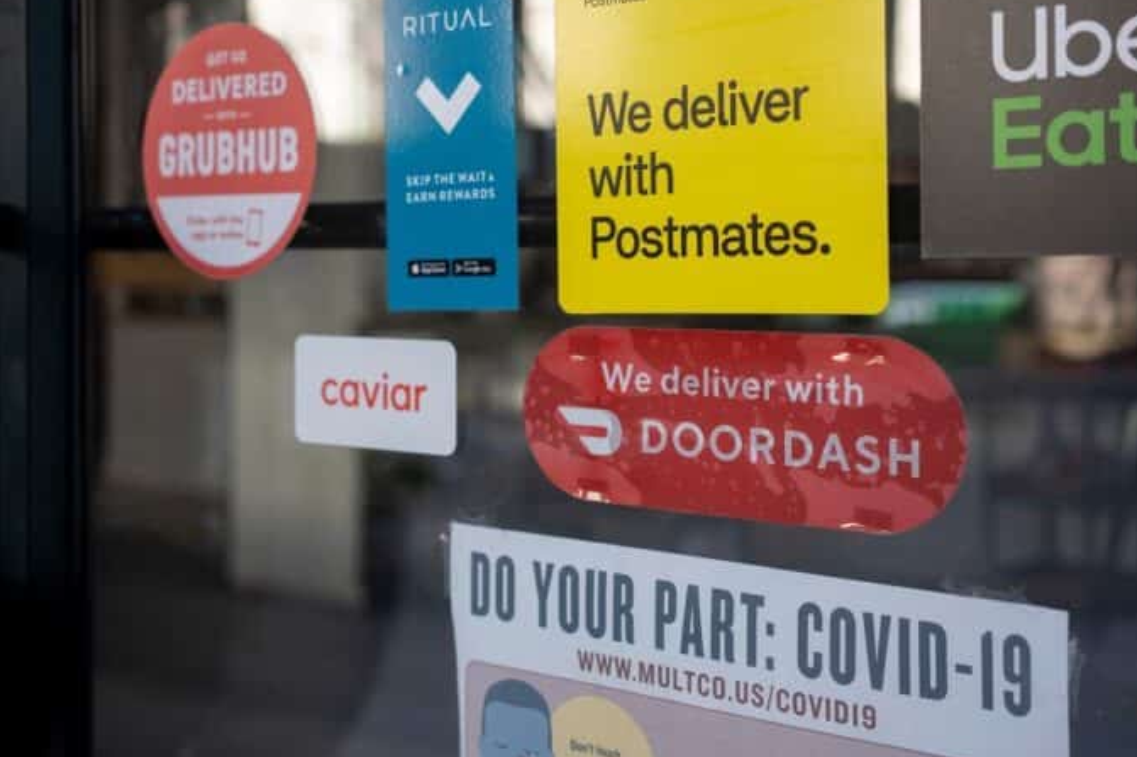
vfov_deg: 27.9
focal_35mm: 48
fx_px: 1516
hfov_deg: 41.1
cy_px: 251
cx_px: 613
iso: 100
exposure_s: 1/50
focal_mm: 35
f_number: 3.2
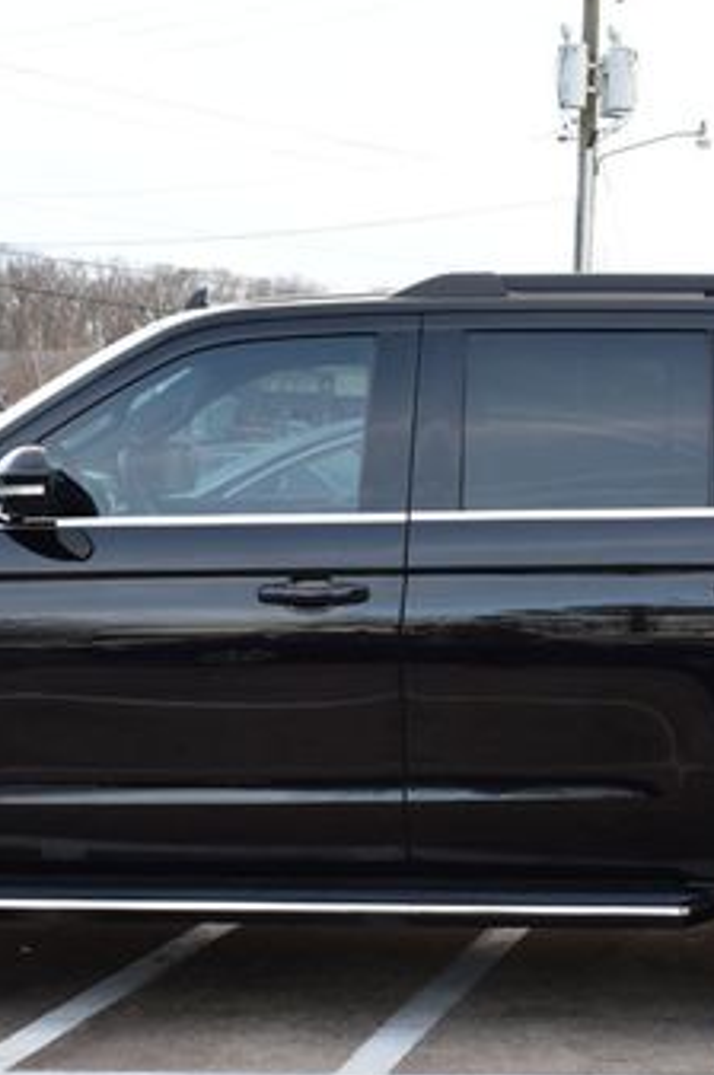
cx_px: 398
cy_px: 574
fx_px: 2294
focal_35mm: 77
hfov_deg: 17.7
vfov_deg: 26.4
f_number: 7.1
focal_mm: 27
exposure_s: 1/30
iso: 400
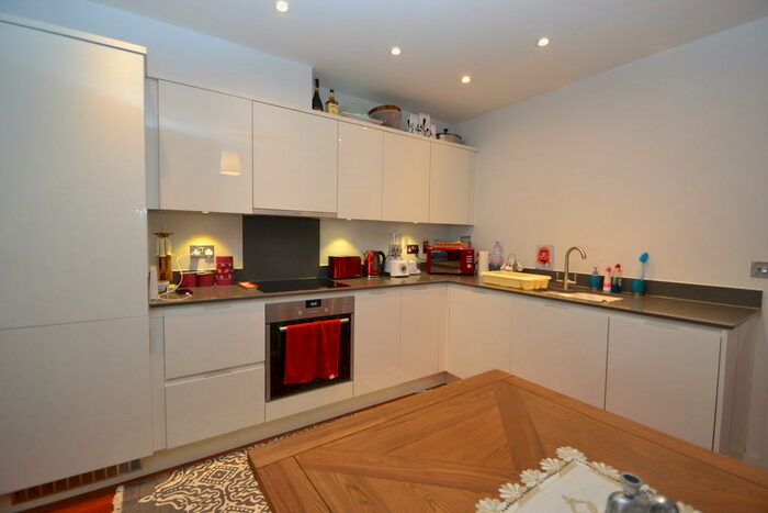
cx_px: 384
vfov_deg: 77.4
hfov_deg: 100.4
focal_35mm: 15
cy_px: 256
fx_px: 320
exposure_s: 1/60
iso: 720
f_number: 3.5
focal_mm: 10
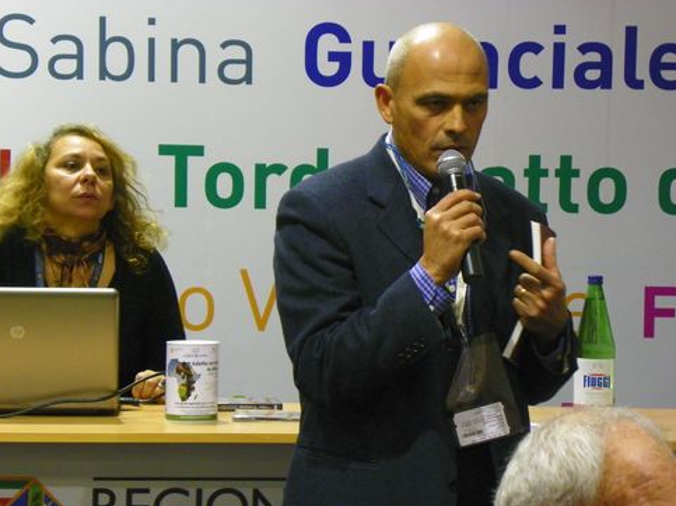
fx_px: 2831
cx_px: 340
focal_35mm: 145
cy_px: 250
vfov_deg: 10.2
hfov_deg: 13.6
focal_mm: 25
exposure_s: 1/50
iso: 400
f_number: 4.5
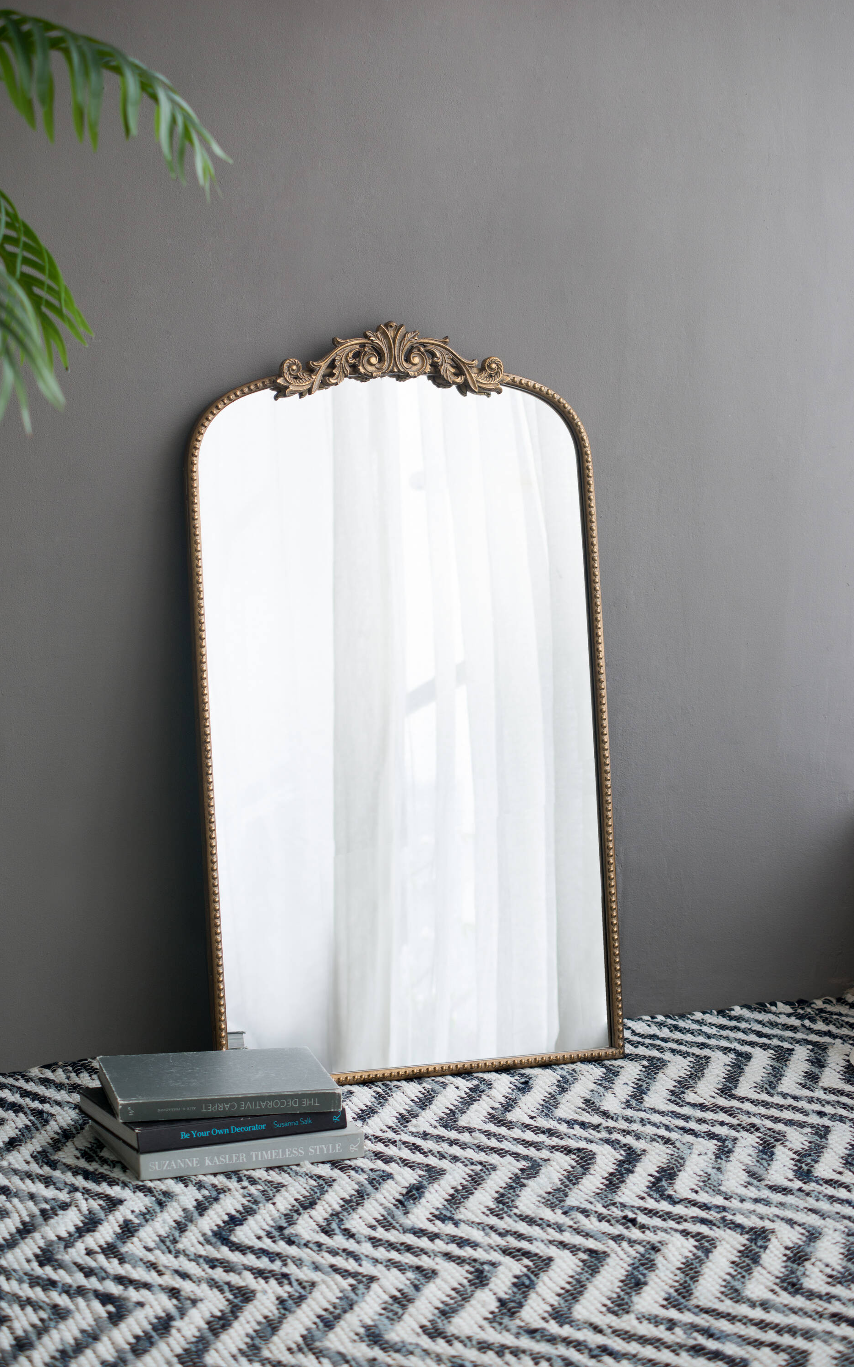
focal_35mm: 80
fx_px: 2979
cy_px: 685
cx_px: 410
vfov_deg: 25.8
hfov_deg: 16.3
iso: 250
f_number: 6.3
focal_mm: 78
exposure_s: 1/80
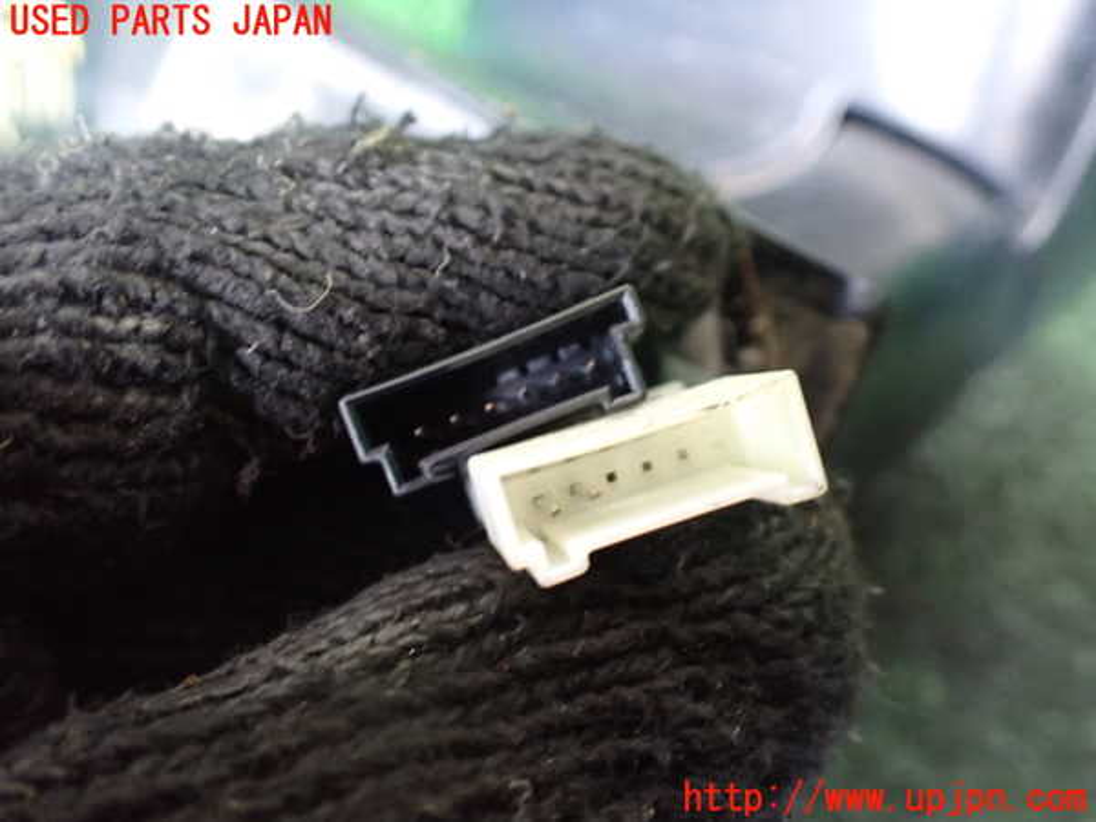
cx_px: 548
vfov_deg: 46.8
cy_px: 411
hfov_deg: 60.0
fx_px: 950
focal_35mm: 30
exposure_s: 1/30
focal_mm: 5.4
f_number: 2.3
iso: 1250
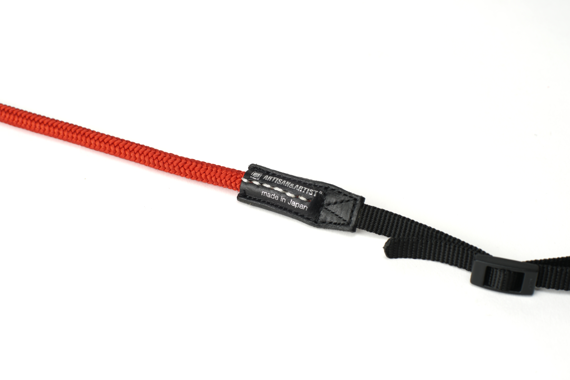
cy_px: 190
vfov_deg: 27.0
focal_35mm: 50
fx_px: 792
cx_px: 285
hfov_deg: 39.6
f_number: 9
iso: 100
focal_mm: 50
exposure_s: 1/60
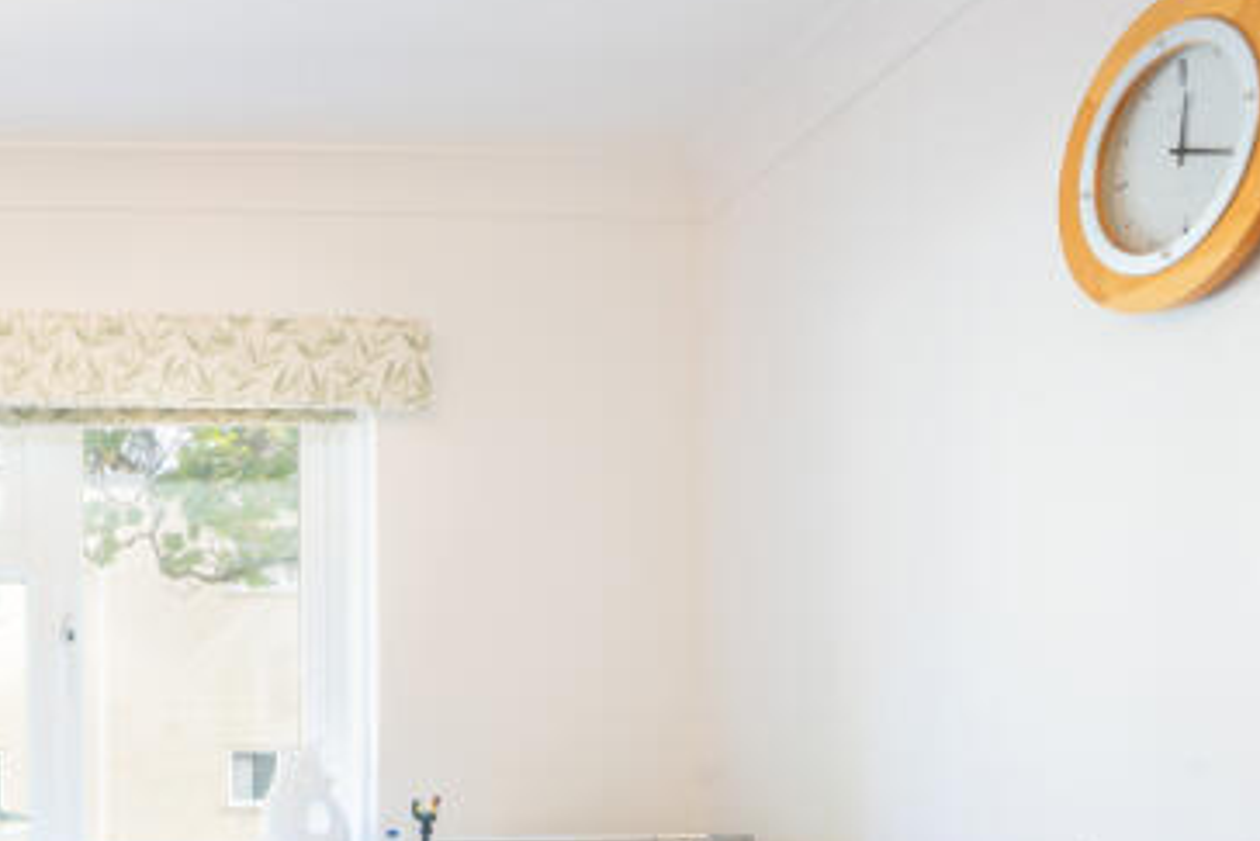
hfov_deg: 38.2
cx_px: -35
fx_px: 1576
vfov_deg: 27.3
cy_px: 936
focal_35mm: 45
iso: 400
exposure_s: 1/60
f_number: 11
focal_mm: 16
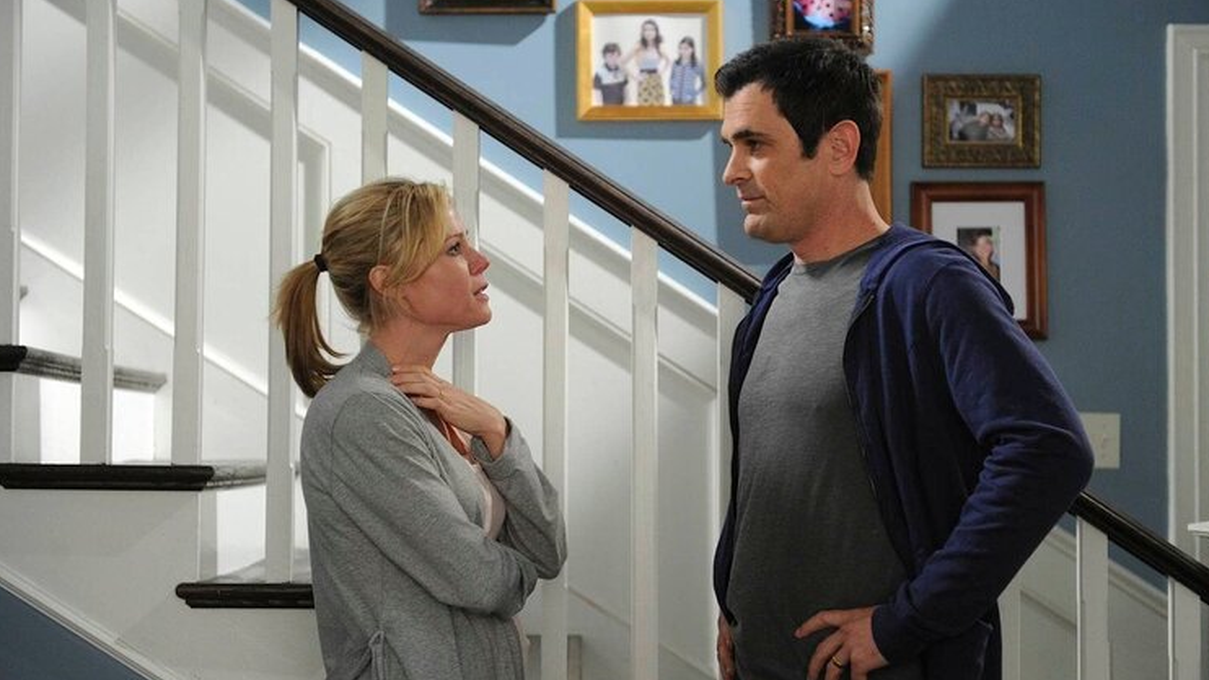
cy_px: 347
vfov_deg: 17.2
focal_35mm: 70
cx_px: 647
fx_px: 2244
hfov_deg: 30.1
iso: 2500
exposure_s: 1/200
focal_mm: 62
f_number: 3.2
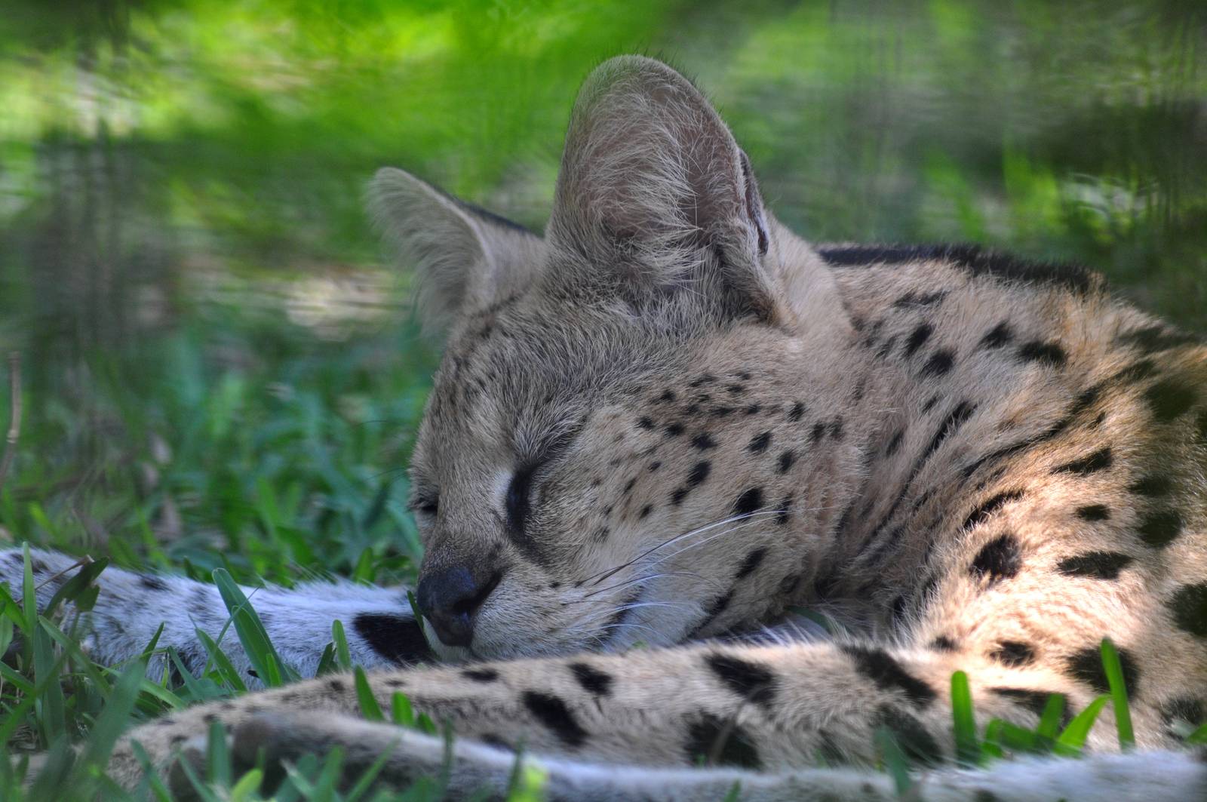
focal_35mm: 292
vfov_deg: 4.7
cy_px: 401
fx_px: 9796
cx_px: 604
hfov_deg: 7.1
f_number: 5.6
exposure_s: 1/125
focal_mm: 195
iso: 500
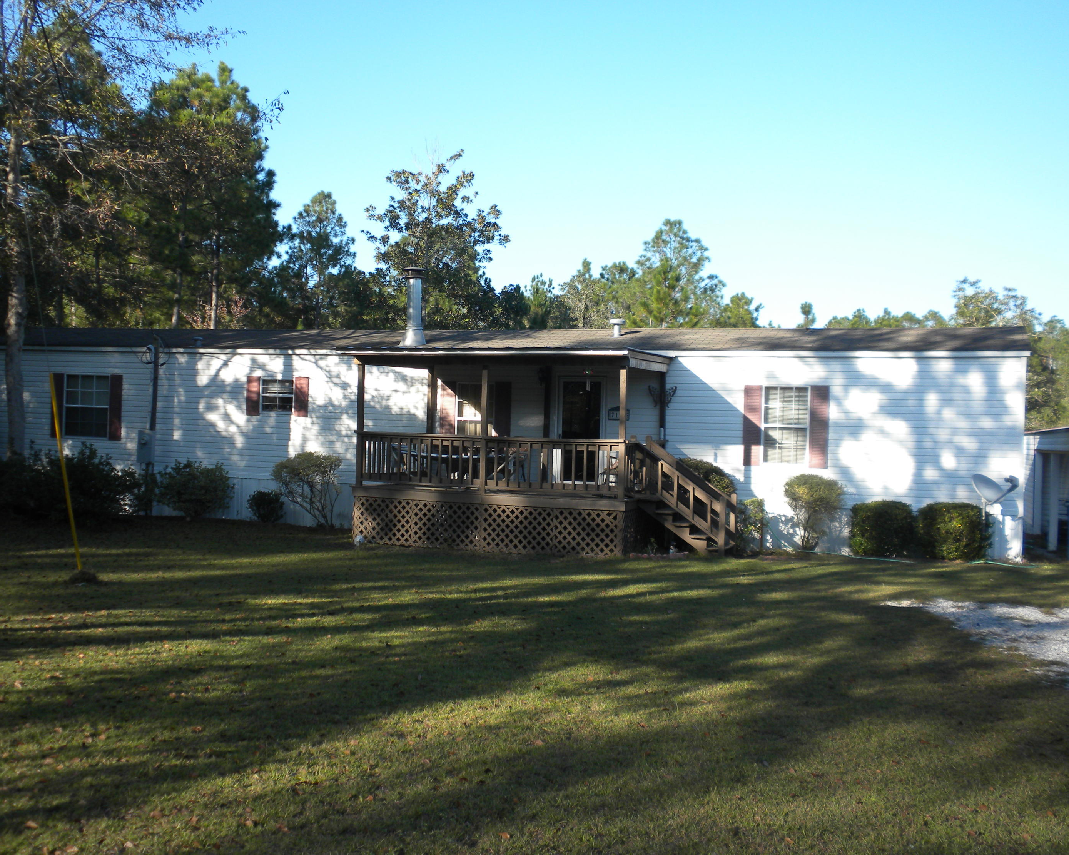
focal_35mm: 39
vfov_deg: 38.2
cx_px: 496
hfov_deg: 46.8
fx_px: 1234
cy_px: 426
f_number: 3.5
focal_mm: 6.6
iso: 64
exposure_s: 1/293
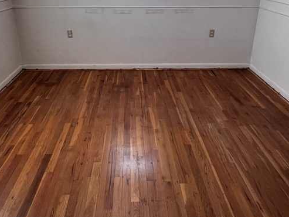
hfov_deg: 65.2
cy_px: 47
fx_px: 225
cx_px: 134
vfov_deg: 48.8
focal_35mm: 27
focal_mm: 1.57
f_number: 1.8
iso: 125
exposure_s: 1/120
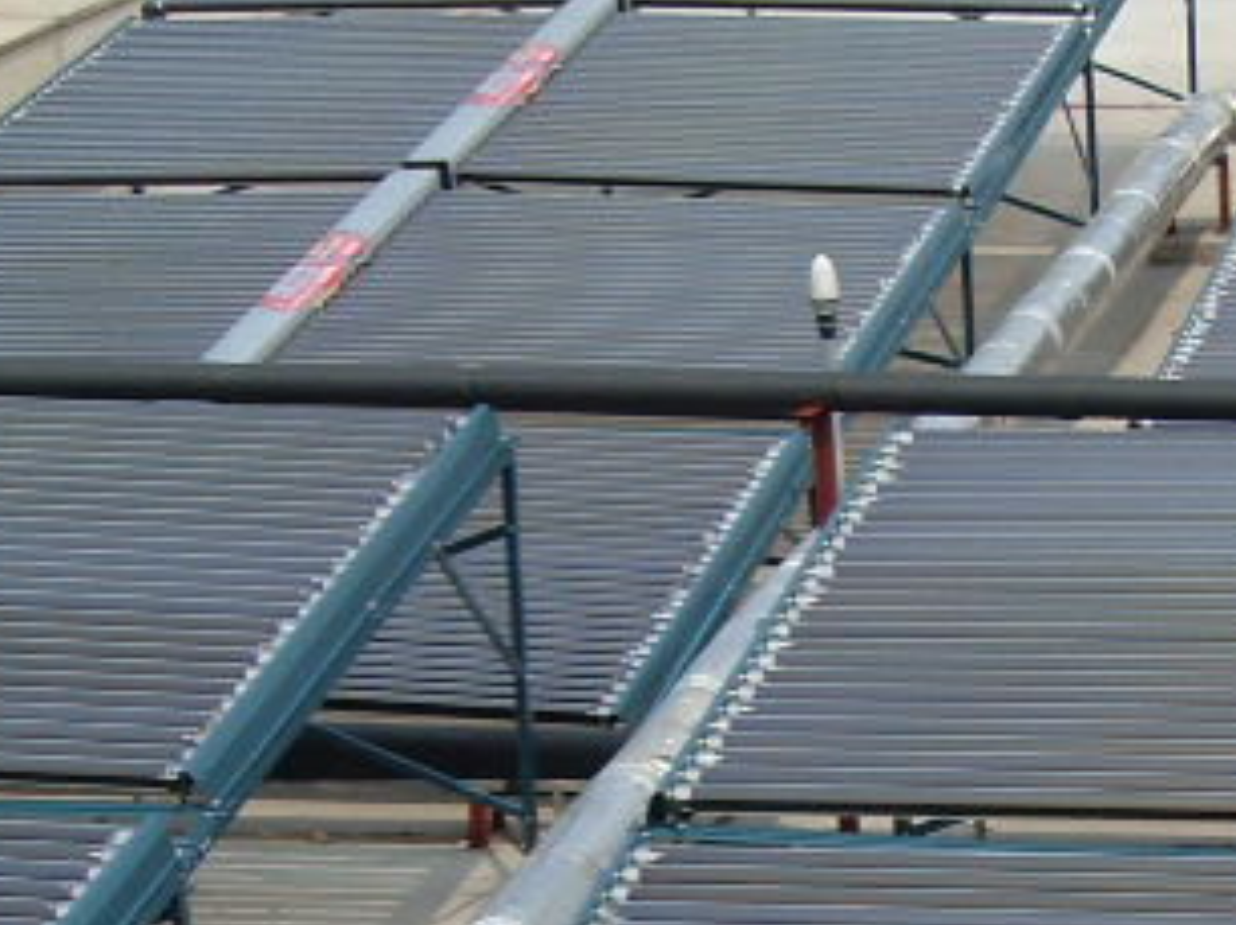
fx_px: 4424
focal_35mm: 124
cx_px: 1749
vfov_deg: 11.7
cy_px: 1062
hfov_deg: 15.0
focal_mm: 6.3
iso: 80
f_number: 7
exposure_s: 1/350
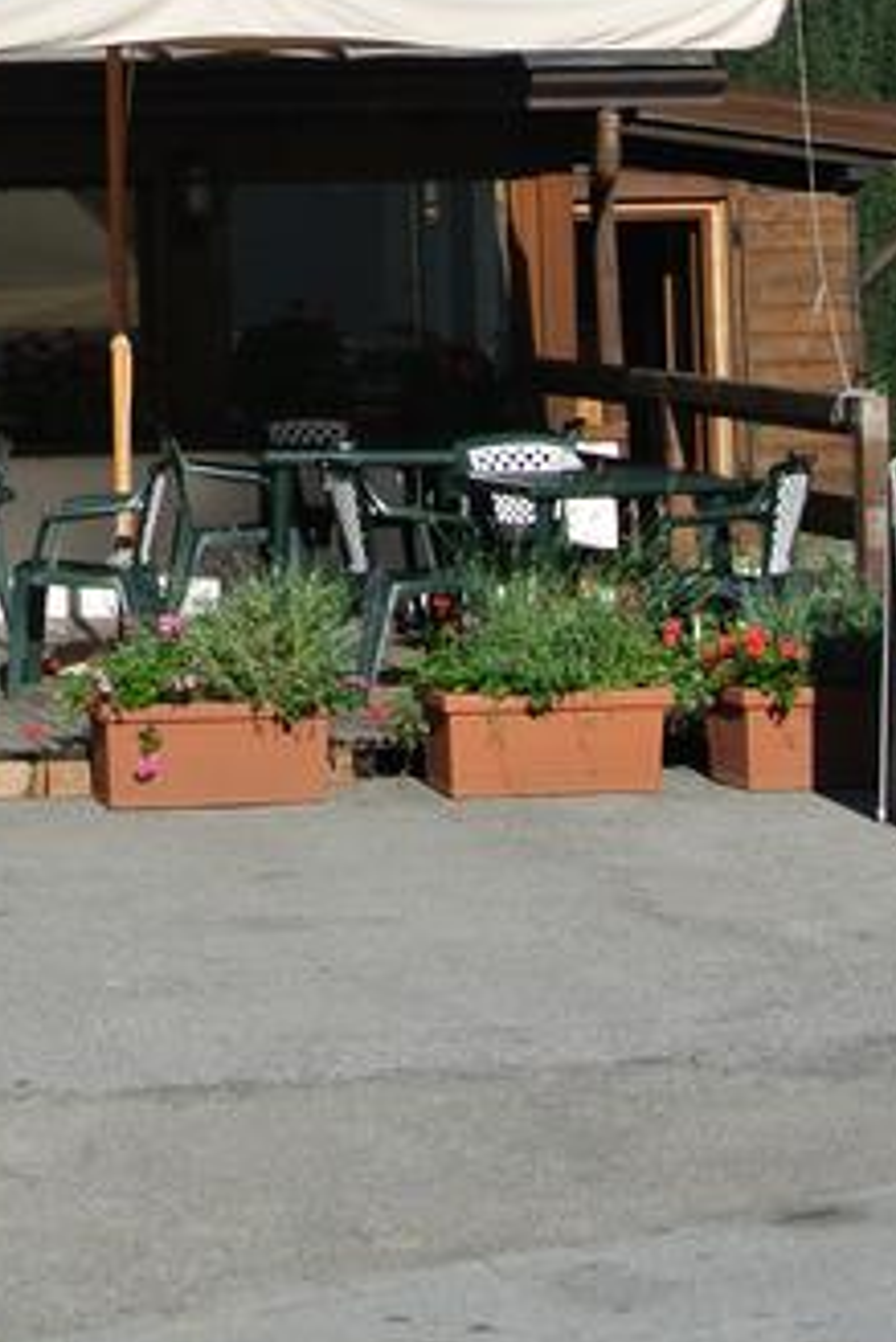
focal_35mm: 123
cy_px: -389
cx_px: 123
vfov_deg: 15.8
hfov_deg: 11.1
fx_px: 4587
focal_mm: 16.9
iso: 100
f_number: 5
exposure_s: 1/1000
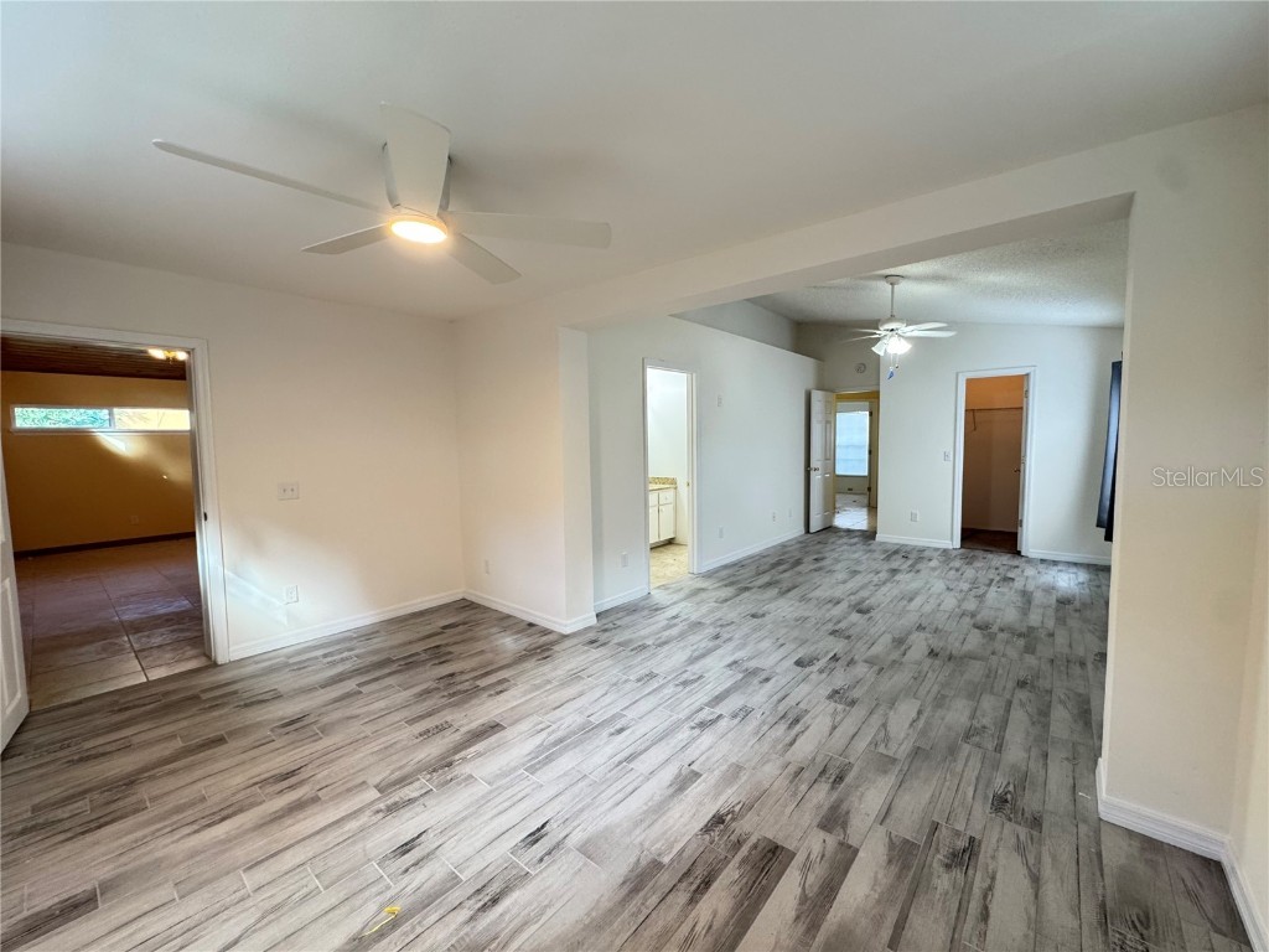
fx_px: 513
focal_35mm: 14
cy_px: 476
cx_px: 634
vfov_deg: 85.7
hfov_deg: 102.1
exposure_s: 1/60
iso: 250
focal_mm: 2.22
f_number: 2.2
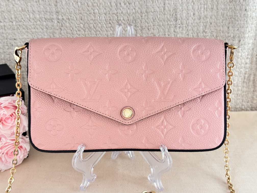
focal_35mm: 48
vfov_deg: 30.3
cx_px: 128
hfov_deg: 39.7
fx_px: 356
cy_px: 96
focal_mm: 6.76
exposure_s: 1/133
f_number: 1.78
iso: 100
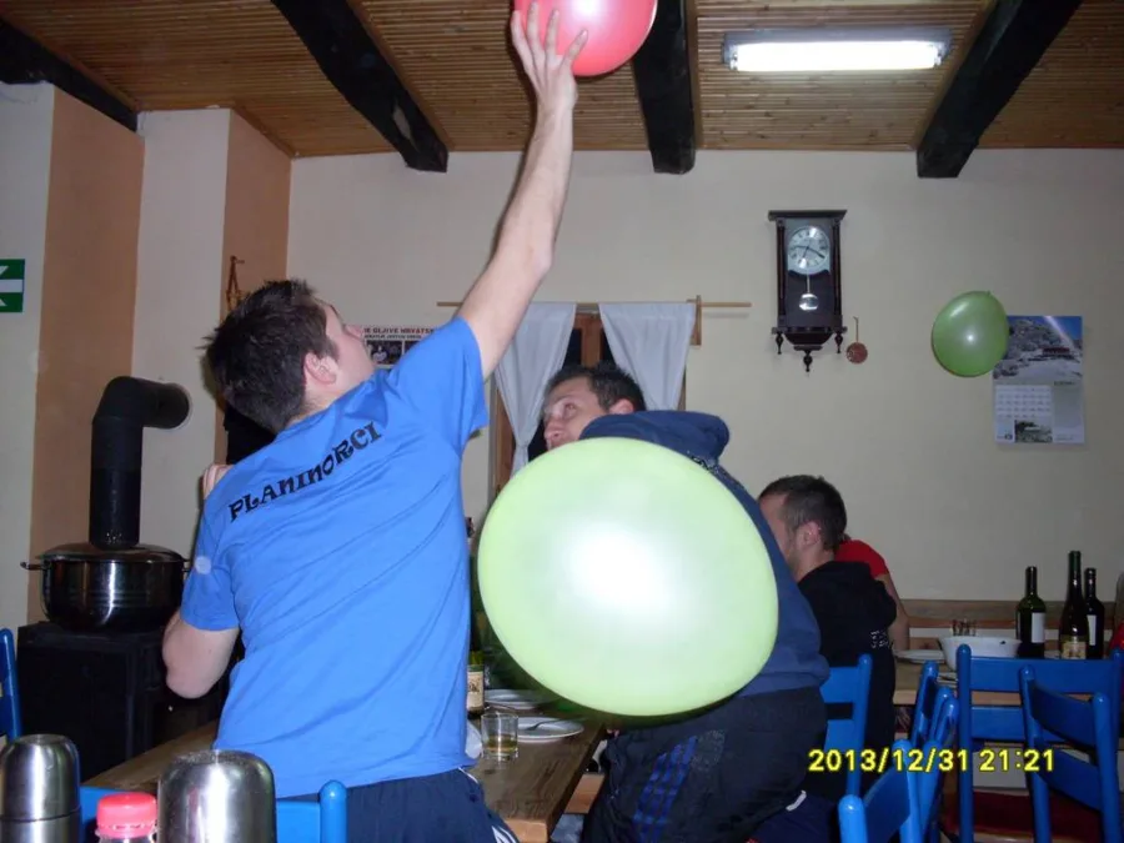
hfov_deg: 49.0
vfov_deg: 37.7
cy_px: 422
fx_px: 1234
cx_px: 562
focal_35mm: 38
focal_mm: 6.3
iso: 120
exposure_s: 1/45
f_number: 2.8
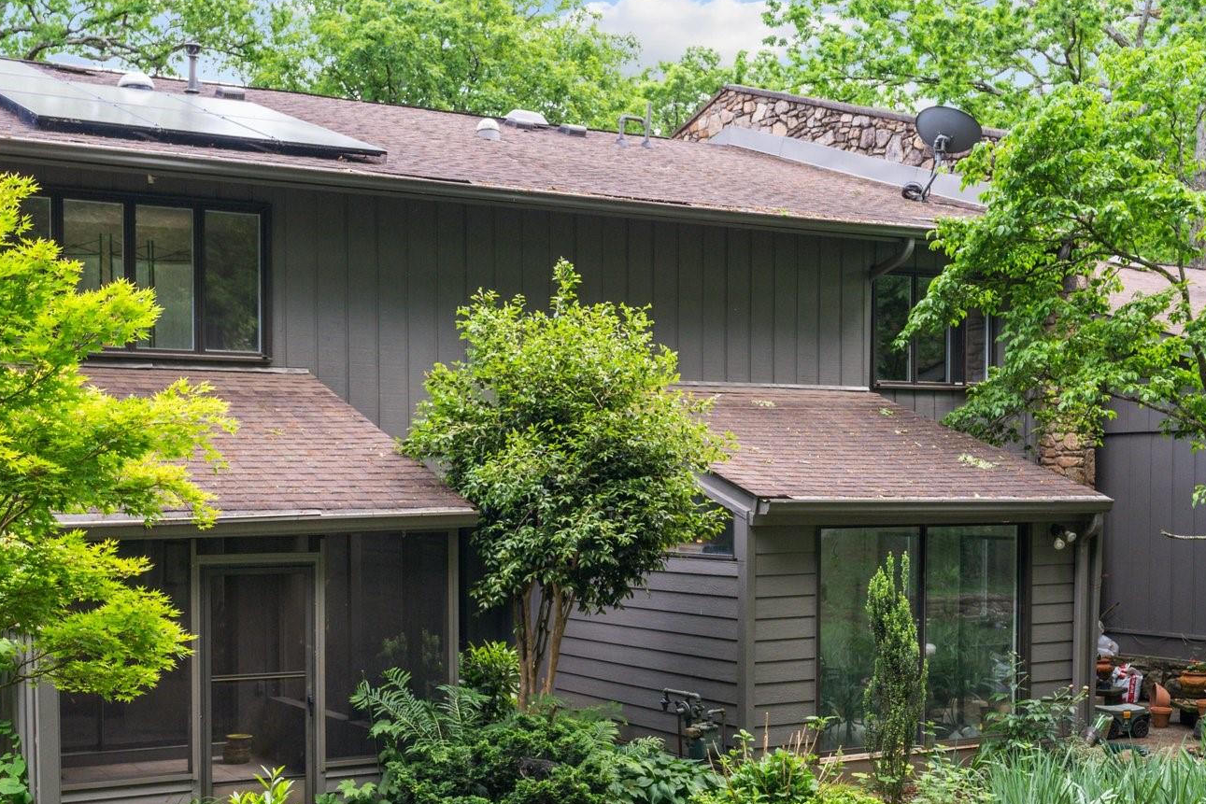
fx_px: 1568
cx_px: 472
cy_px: 550
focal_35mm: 47
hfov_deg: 41.8
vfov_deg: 28.5
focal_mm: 29.5
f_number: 8
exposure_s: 1/60
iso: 800
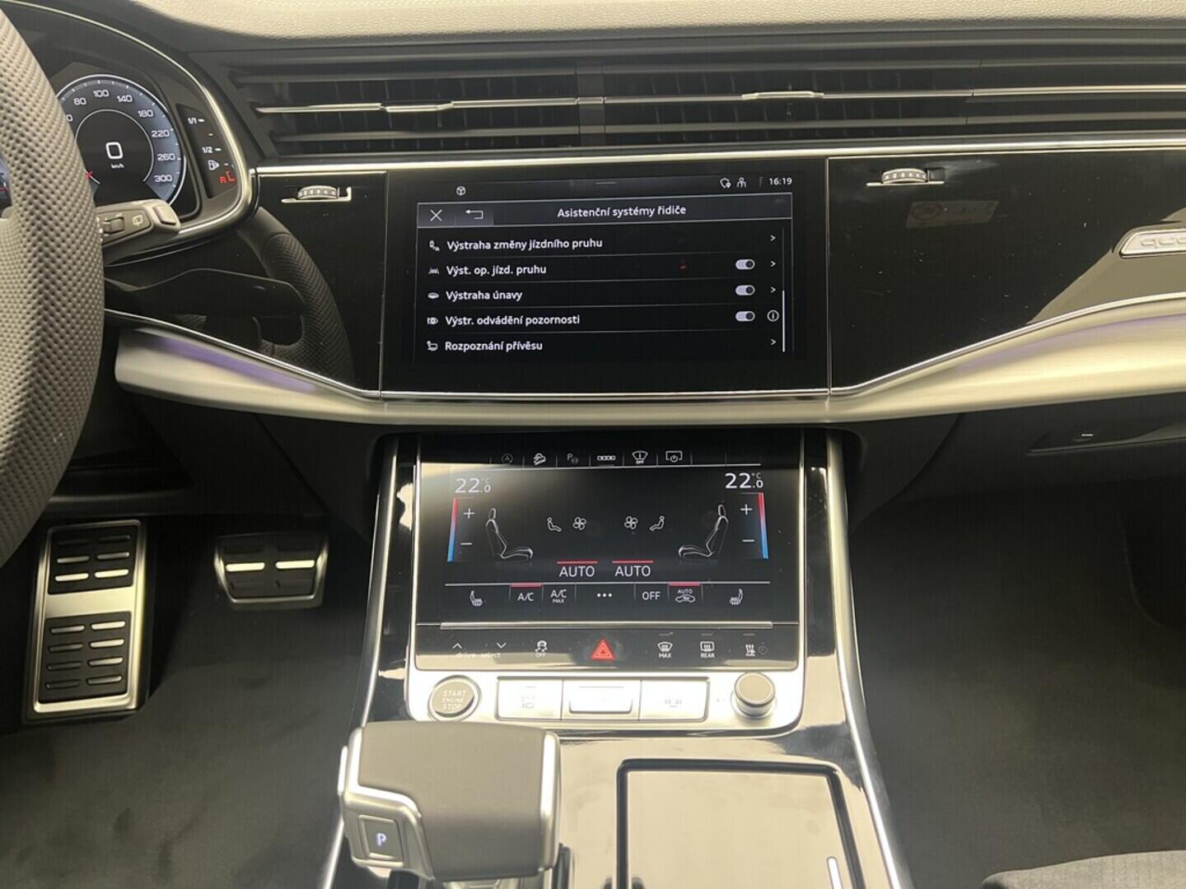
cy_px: 444
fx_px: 891
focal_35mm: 26
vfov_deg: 53.1
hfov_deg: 67.3
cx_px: 593
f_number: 1.5
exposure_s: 1/51
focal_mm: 5.7
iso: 400
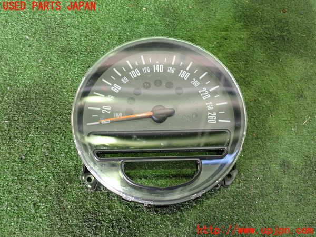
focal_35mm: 30
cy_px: 118
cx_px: 158
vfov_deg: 46.8
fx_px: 274
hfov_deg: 60.0
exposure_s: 1/30
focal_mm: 5.4
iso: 400
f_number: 2.3
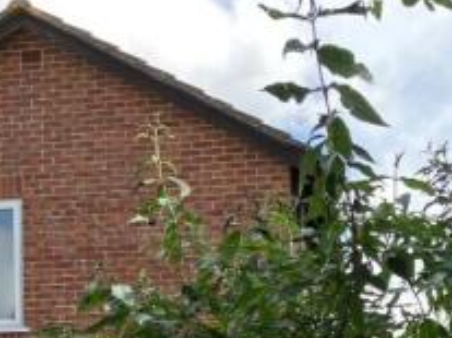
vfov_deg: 17.3
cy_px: 457
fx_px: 1031
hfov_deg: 24.7
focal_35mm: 79
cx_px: 237
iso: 32
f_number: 1.8
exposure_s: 1/463
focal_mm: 3.99
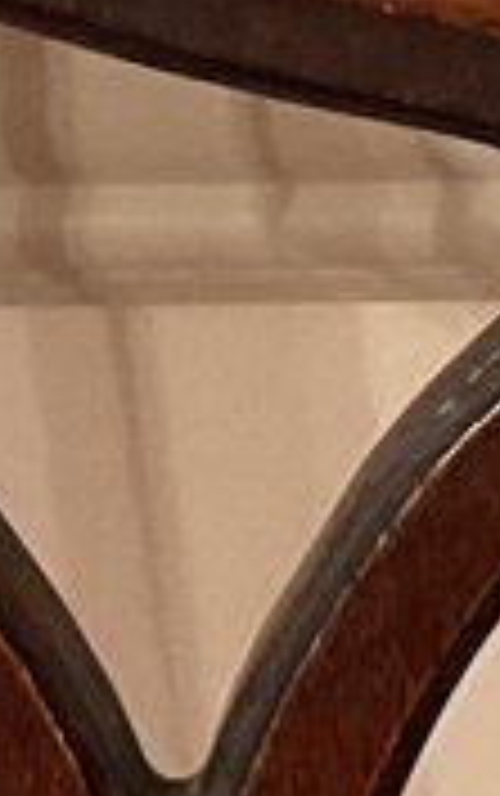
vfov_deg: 7.7
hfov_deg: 4.9
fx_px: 5720
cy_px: -632
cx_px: 863
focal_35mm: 263
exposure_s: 1/40
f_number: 1.8
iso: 250
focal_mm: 3
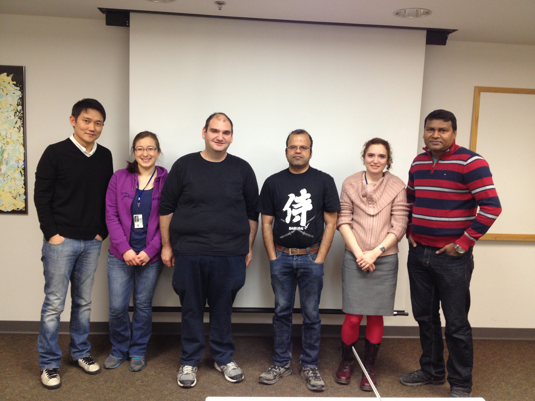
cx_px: 268
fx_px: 541
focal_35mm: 35
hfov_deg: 52.6
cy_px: 200
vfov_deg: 40.7
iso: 125
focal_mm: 4.28
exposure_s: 1/20
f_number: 2.4
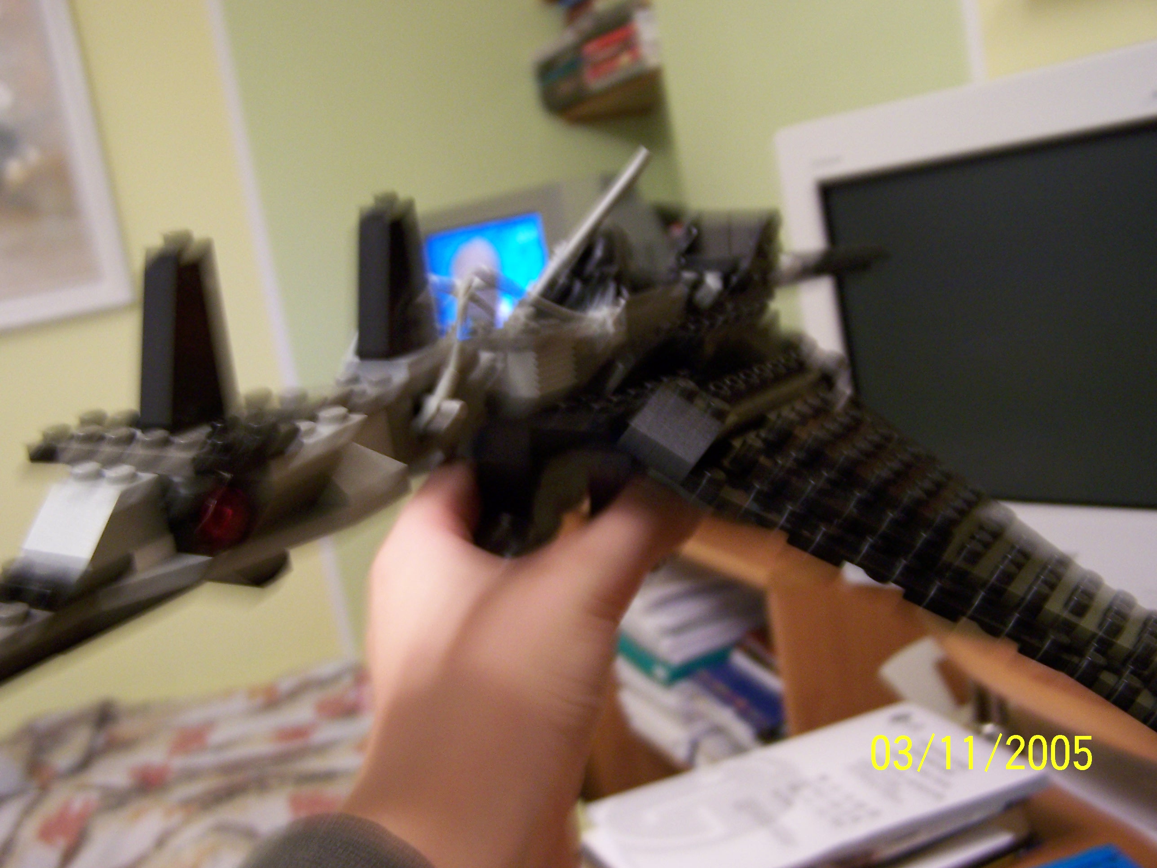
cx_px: 578
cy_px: 434
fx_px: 1270
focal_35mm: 38
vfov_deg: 37.7
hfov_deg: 49.0
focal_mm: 6.3
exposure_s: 1/8
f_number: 2.8
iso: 140
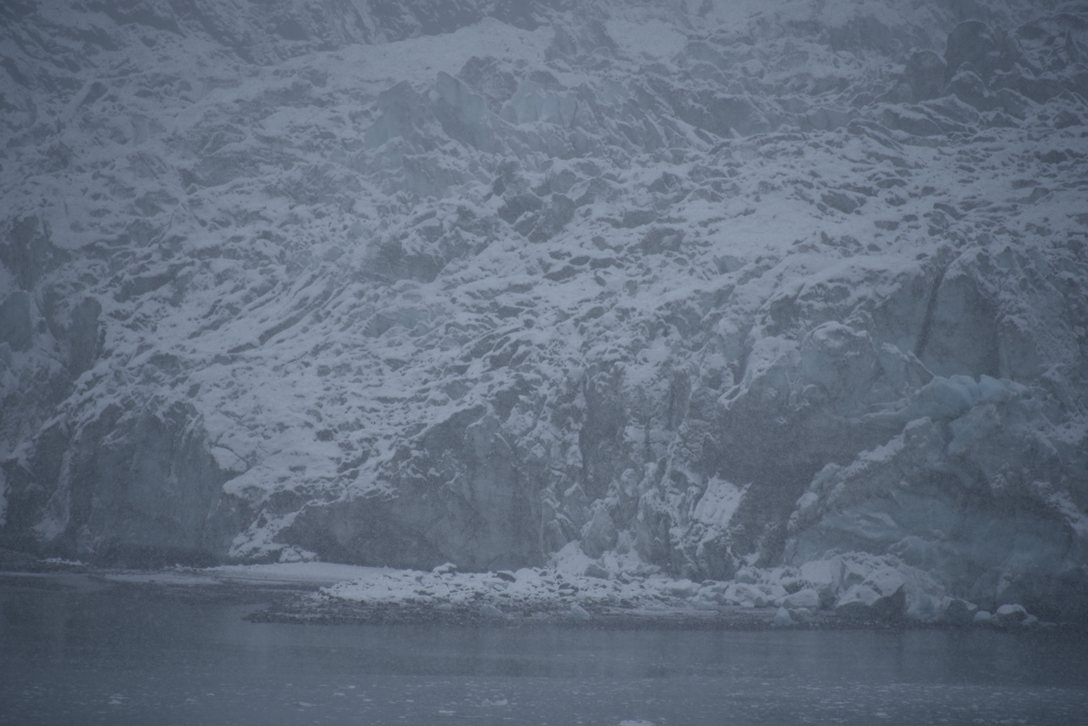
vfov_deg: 5.5
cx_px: 544
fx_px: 7557
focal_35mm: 250
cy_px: 363
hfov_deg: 8.2
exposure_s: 1/500
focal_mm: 250
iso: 160
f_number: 5.6
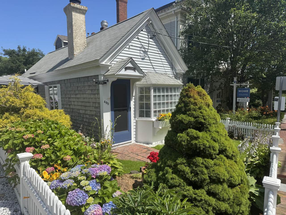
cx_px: 143
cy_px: 108
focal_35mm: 24
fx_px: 198
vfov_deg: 56.8
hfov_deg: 71.6
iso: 80
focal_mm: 6.76
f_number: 1.78
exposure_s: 1/4950
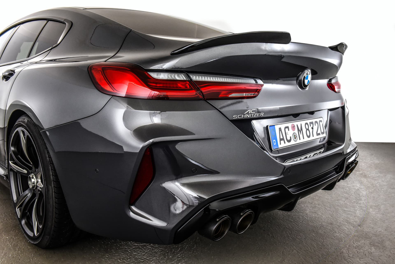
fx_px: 351
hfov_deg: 58.7
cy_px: 132
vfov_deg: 41.2
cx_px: 198
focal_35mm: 32
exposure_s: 1/100
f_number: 11
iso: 1600
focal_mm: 32
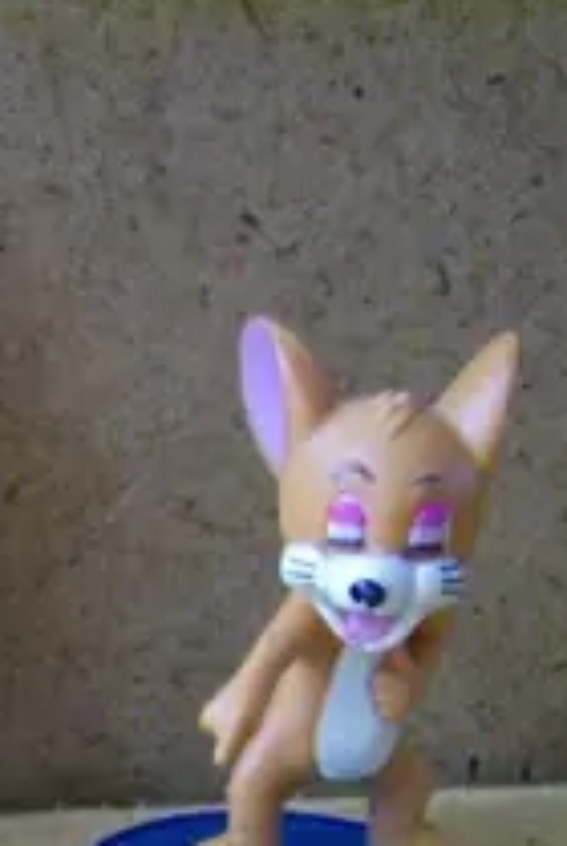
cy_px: 716
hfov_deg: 15.2
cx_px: -205
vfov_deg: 23.4
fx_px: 2001
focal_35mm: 85
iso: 200
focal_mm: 6
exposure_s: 1/17.4
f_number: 2.8
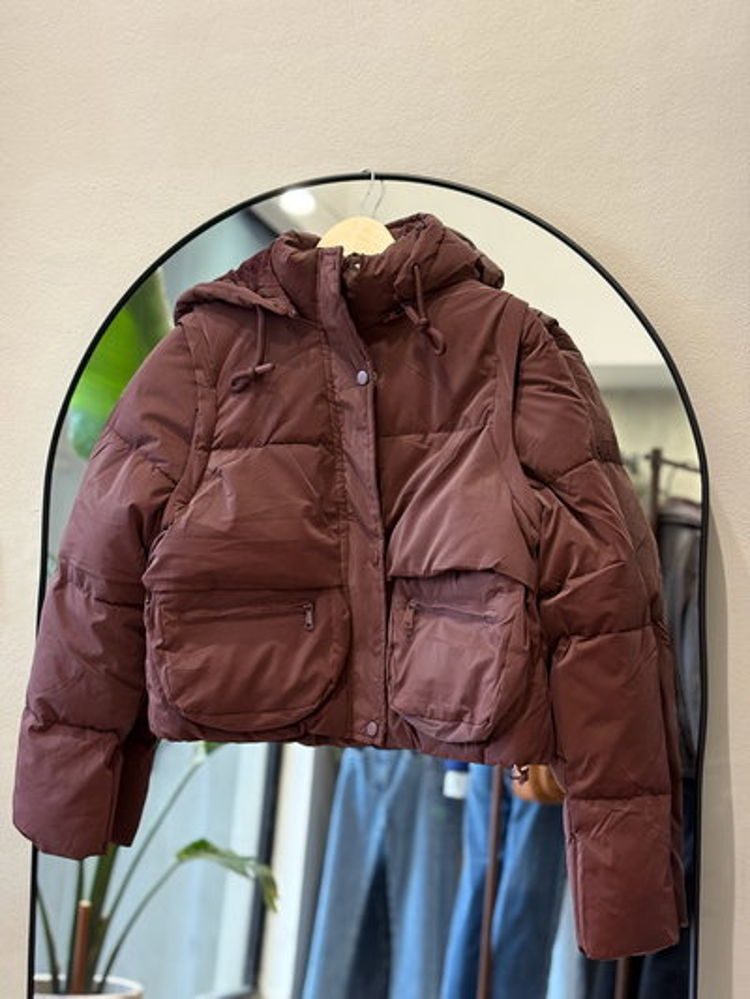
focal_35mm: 52
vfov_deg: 36.8
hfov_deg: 28.0
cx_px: 375
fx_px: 1502
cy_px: 500
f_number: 1.6
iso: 100
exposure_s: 1/50
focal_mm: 5.96
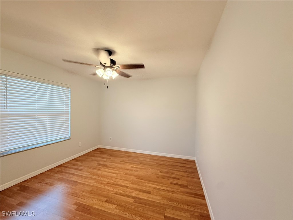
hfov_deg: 102.1
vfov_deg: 85.7
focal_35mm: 14
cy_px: 110
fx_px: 119
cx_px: 146
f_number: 2.2
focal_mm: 2.22
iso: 320
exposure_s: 1/120
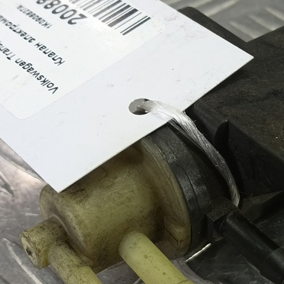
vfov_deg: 30.5
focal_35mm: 56
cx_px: 224
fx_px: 520
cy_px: 159
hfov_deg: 29.9
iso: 118
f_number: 1.6
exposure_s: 1/50
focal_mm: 4.11
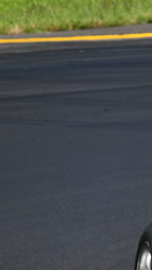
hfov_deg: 0.6
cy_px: 220
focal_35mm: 2082
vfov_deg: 1.0
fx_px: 14908
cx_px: 335
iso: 400
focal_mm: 420
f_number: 11
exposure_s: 1/640
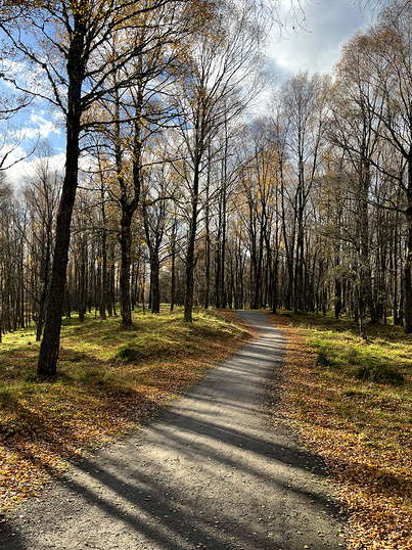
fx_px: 461
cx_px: 184
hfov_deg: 48.1
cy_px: 274
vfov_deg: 61.7
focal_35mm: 29
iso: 50
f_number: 1.6
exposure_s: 1/1372
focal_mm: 5.1
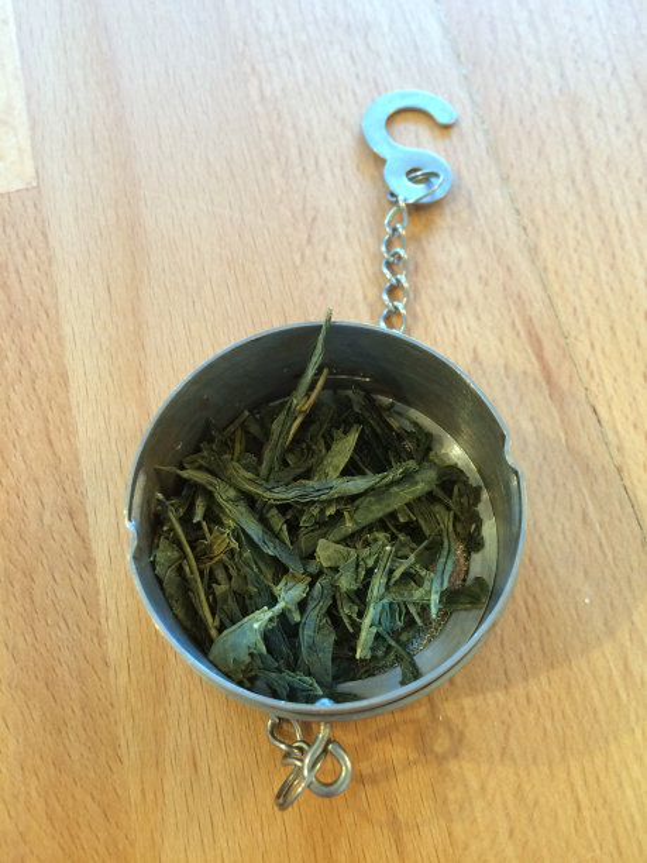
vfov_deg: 61.7
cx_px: 324
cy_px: 432
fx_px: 723
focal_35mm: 29
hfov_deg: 48.2
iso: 100
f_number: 2.2
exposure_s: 1/33
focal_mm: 4.15
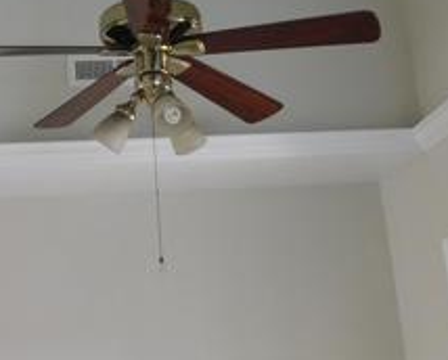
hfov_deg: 27.4
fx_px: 890
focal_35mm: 67
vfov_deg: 22.6
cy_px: 71
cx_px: 61
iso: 125
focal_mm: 4
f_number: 3
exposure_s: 1/40
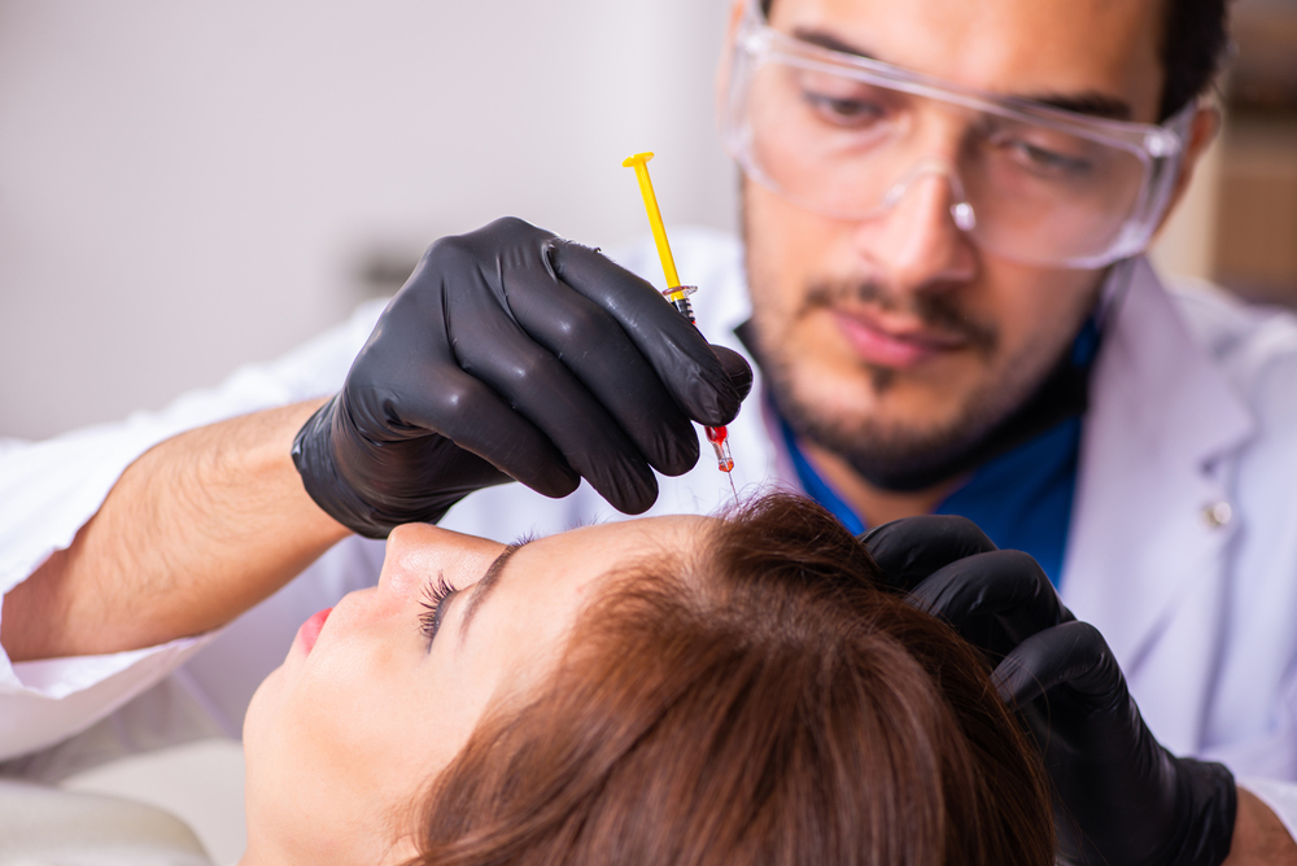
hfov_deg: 19.4
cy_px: 433
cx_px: 648
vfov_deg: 13.1
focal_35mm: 105
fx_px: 3785
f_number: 5
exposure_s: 1/100
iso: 125
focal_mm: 105
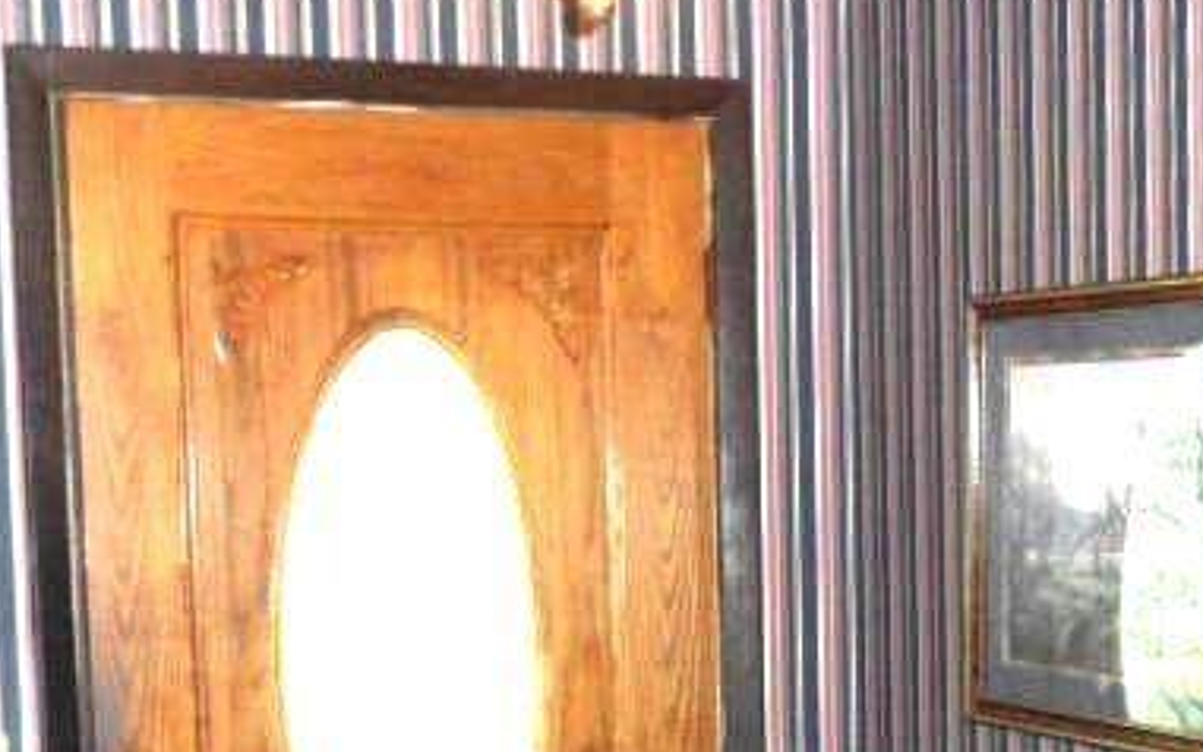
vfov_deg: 17.0
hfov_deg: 27.7
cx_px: 796
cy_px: 837
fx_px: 2426
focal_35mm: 74
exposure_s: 1/30
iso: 160
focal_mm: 4.9
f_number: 3.3
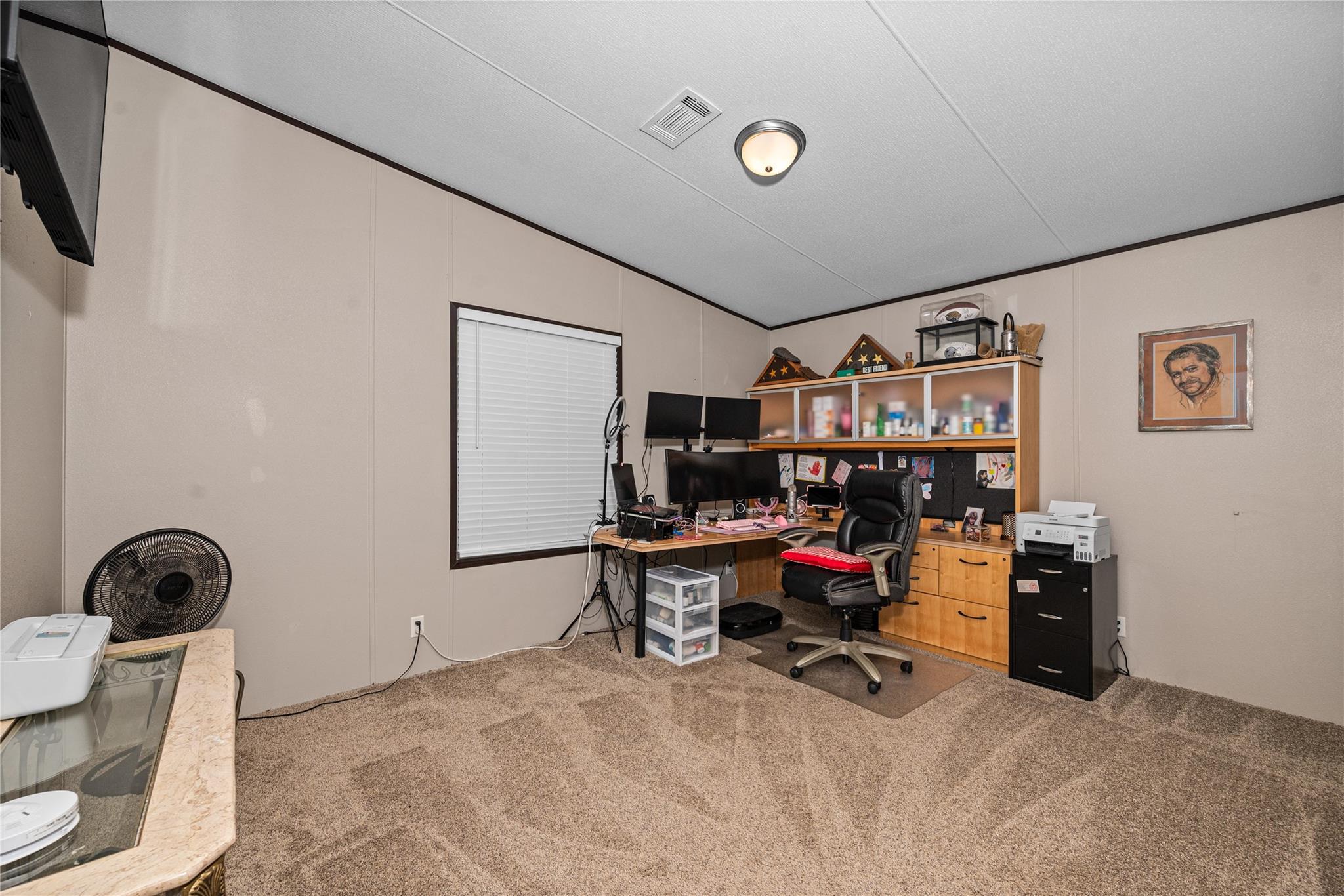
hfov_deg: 104.2
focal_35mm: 14
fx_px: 523
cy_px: 448
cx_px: 672
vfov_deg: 81.2
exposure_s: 1/250
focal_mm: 14
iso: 400
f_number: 8
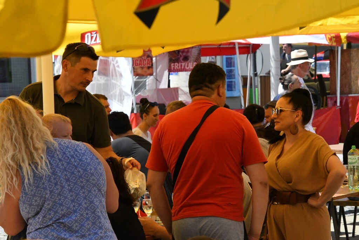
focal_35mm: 202
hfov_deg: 10.2
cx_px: 180
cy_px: 120
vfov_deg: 6.8
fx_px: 2015
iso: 6400
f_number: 14
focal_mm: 135
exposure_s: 1/3200
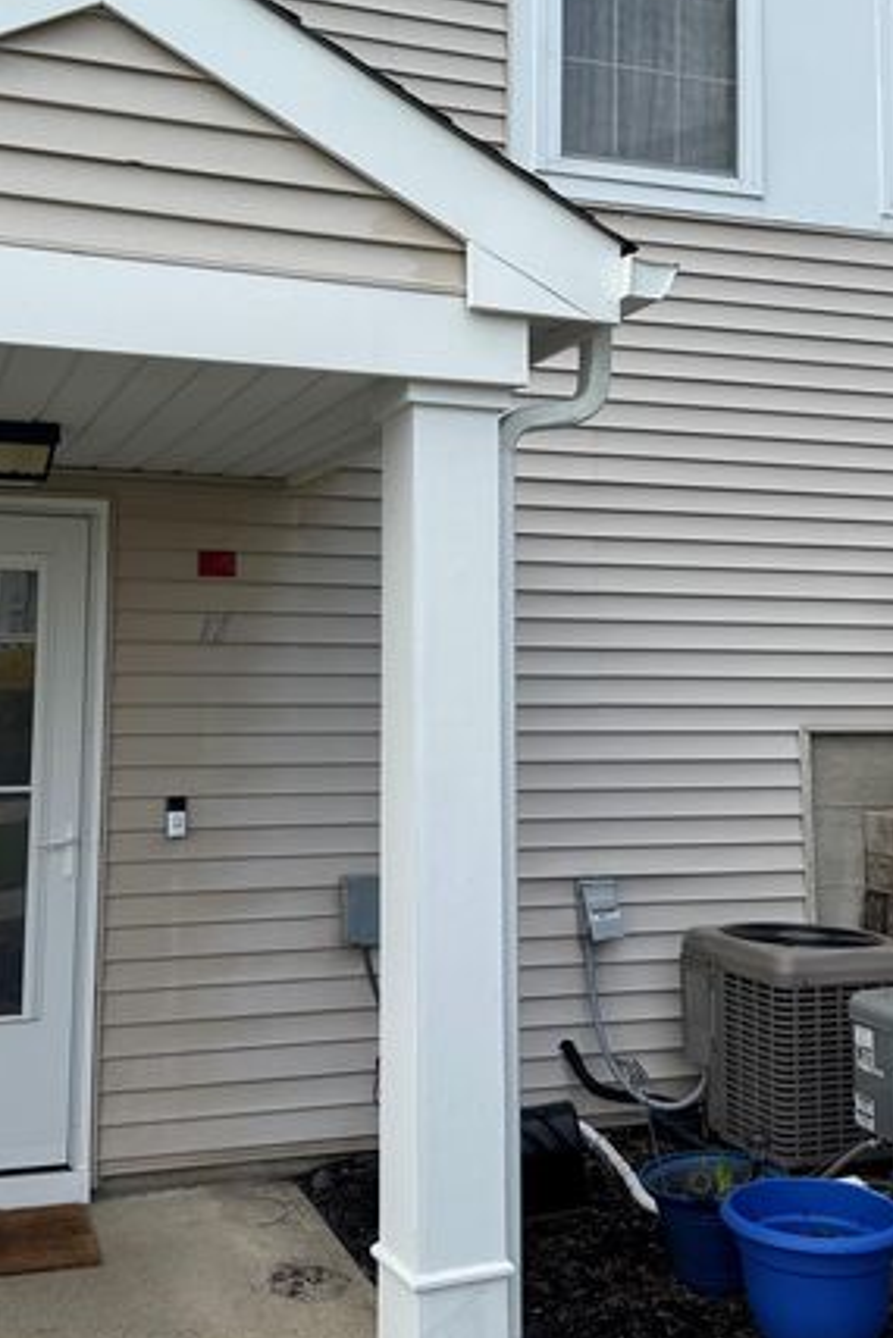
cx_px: 379
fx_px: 1450
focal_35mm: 39
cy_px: 544
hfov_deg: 34.2
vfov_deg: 49.3
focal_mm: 6.76
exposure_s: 1/1721
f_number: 1.78
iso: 80
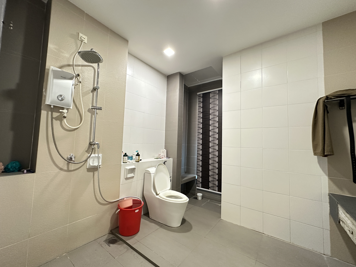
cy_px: 134
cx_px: 178
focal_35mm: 14
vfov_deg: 85.7
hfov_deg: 102.1
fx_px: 144
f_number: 2.2
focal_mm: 2.22
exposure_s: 1/50
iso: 640
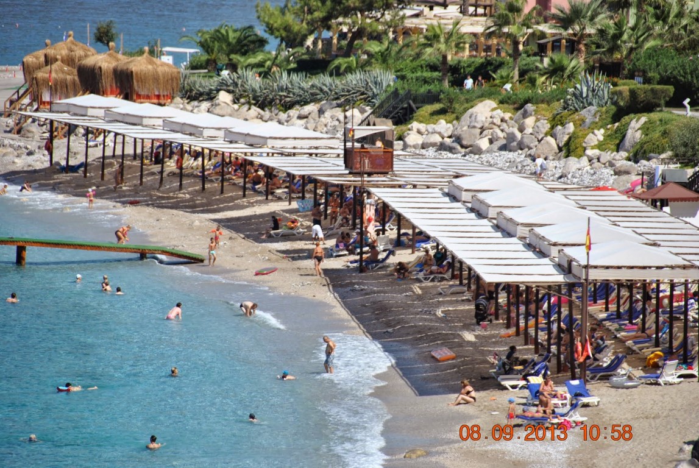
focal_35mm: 300
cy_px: 234
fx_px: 5832
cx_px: 350
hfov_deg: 6.9
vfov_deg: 4.6
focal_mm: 200
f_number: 5.6
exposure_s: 1/1250
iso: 200
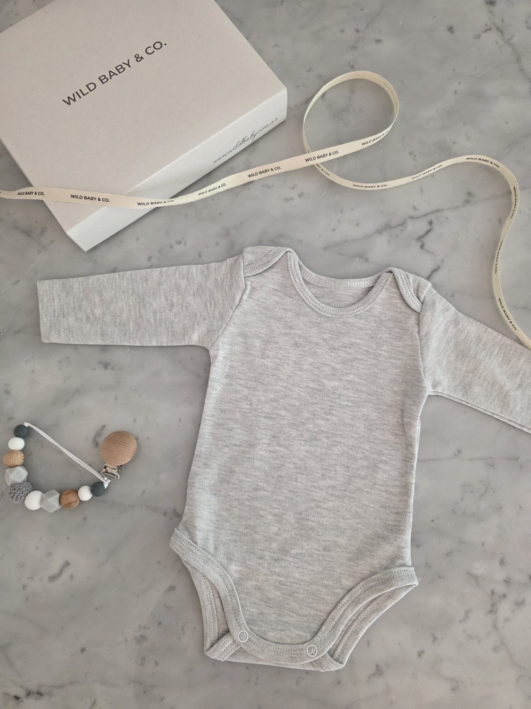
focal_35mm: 23
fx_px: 470
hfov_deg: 58.9
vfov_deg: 73.9
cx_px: 266
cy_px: 354
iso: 500
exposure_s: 1/100
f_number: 1.7
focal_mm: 6.3
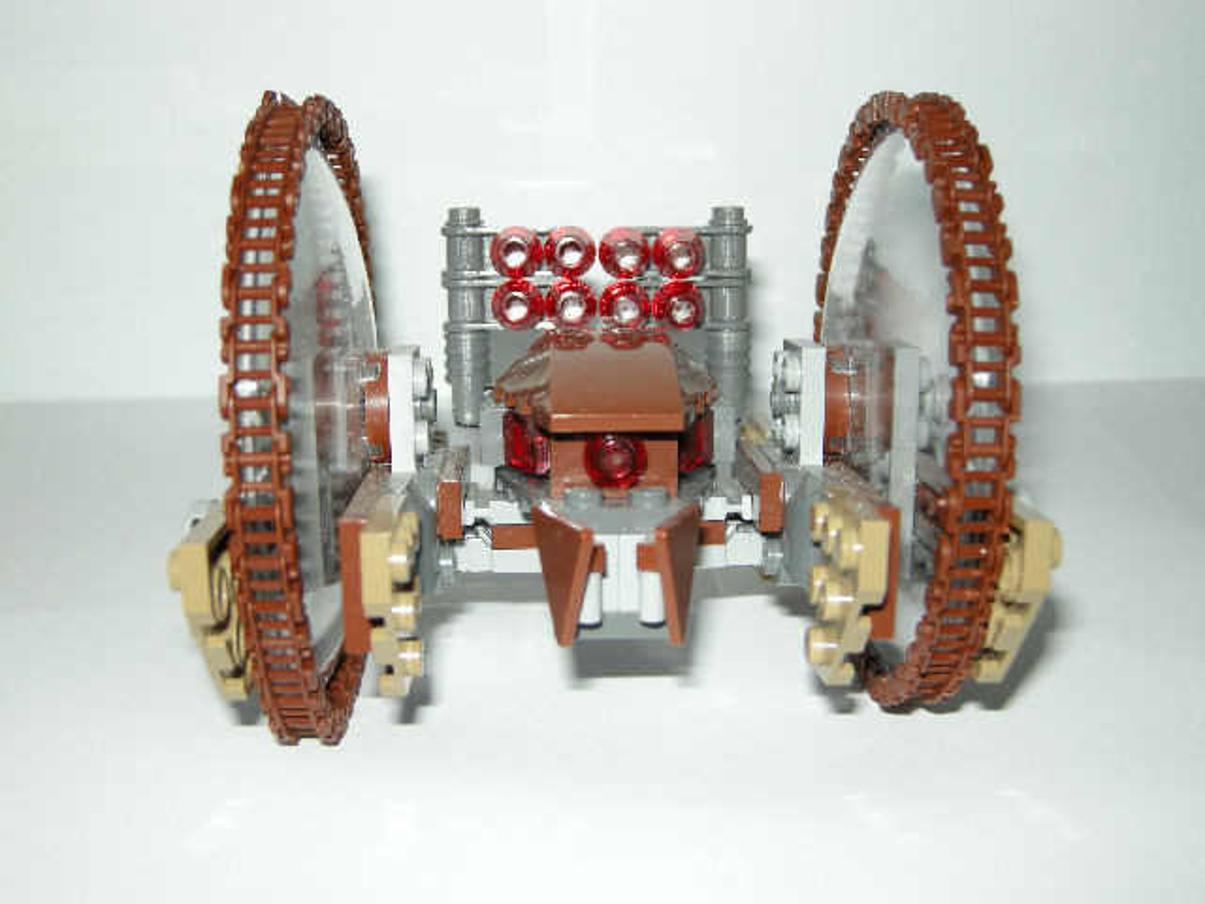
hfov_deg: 40.4
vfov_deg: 30.9
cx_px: 602
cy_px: 452
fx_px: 1636
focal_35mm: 47
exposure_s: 1/60
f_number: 3.1
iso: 64
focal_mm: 10.1
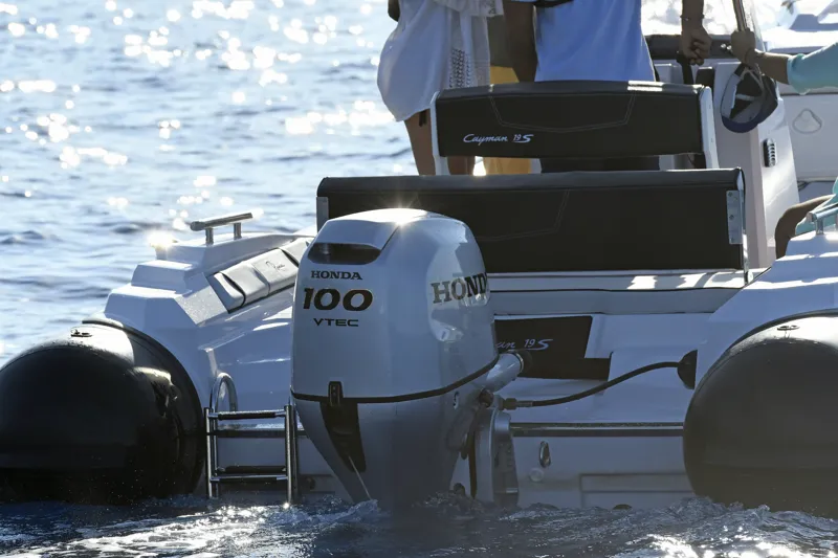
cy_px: 279
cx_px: 419
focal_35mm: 300
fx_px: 6981
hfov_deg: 6.9
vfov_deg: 4.6
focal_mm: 200
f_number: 10
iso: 400
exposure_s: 1/1000
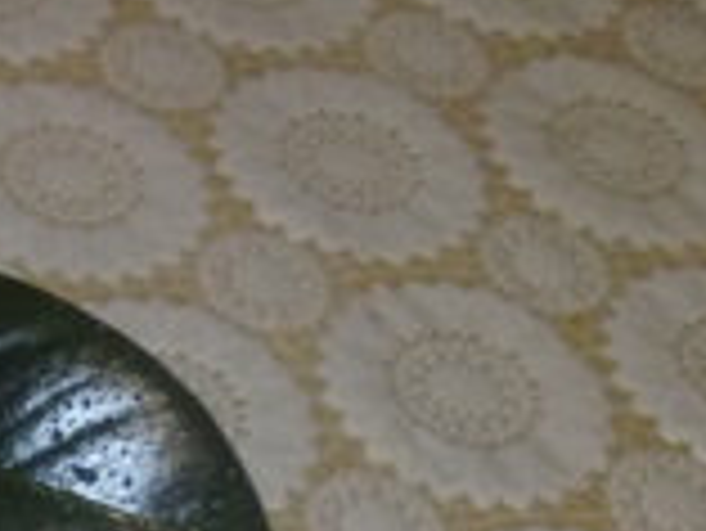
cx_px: -684
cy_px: 648
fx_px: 2327
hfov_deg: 14.5
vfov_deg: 12.7
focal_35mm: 114
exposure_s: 1/30
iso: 200
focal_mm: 5
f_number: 2.8
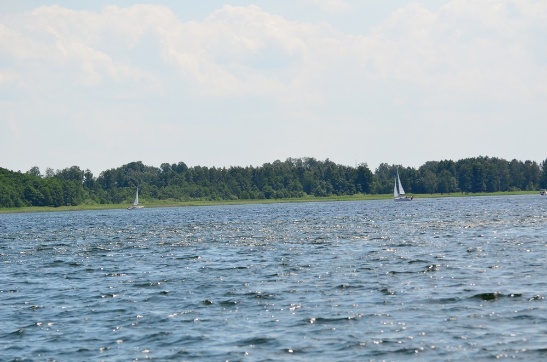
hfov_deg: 13.5
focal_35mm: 153
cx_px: 274
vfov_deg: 8.9
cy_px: 181
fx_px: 2319
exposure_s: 1/8000
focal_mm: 102
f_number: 5
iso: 900
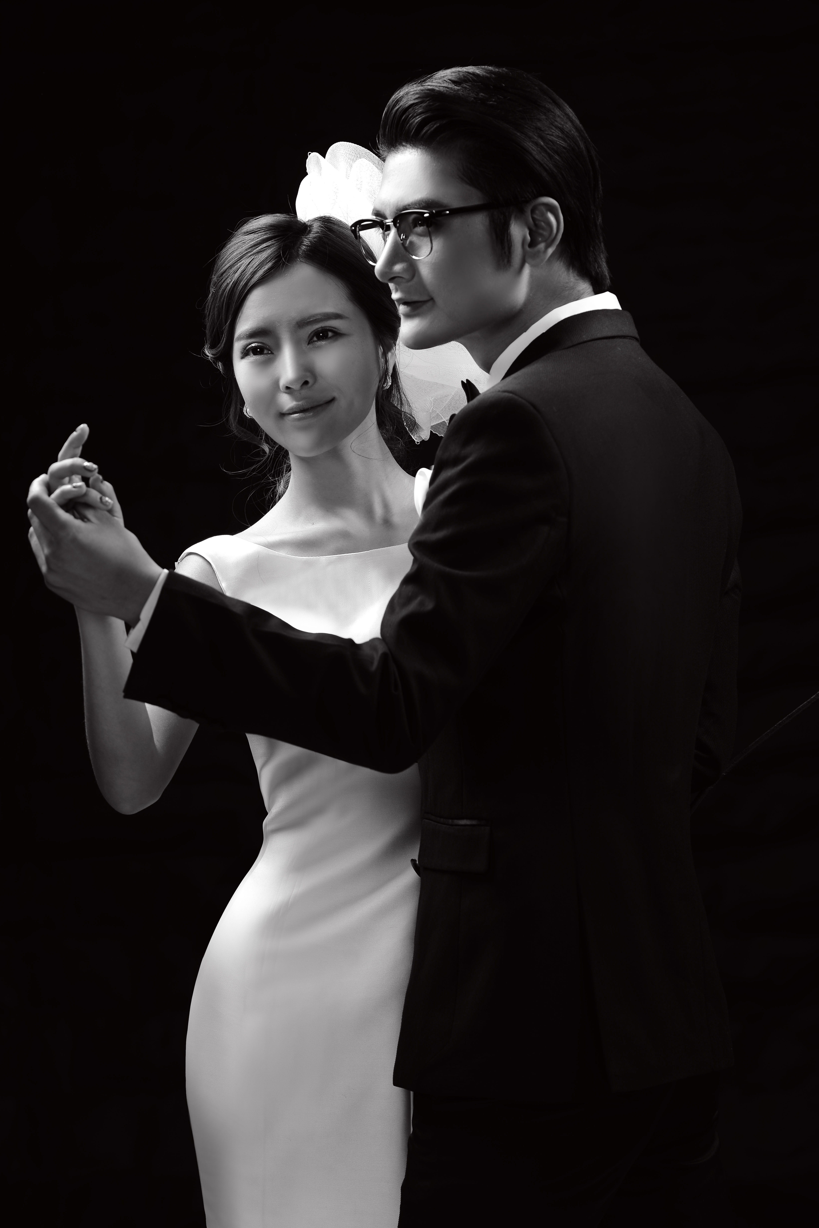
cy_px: 614
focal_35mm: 120
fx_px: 4092
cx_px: 410
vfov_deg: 17.1
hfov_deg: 11.4
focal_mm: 120
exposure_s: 1/100
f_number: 5.6
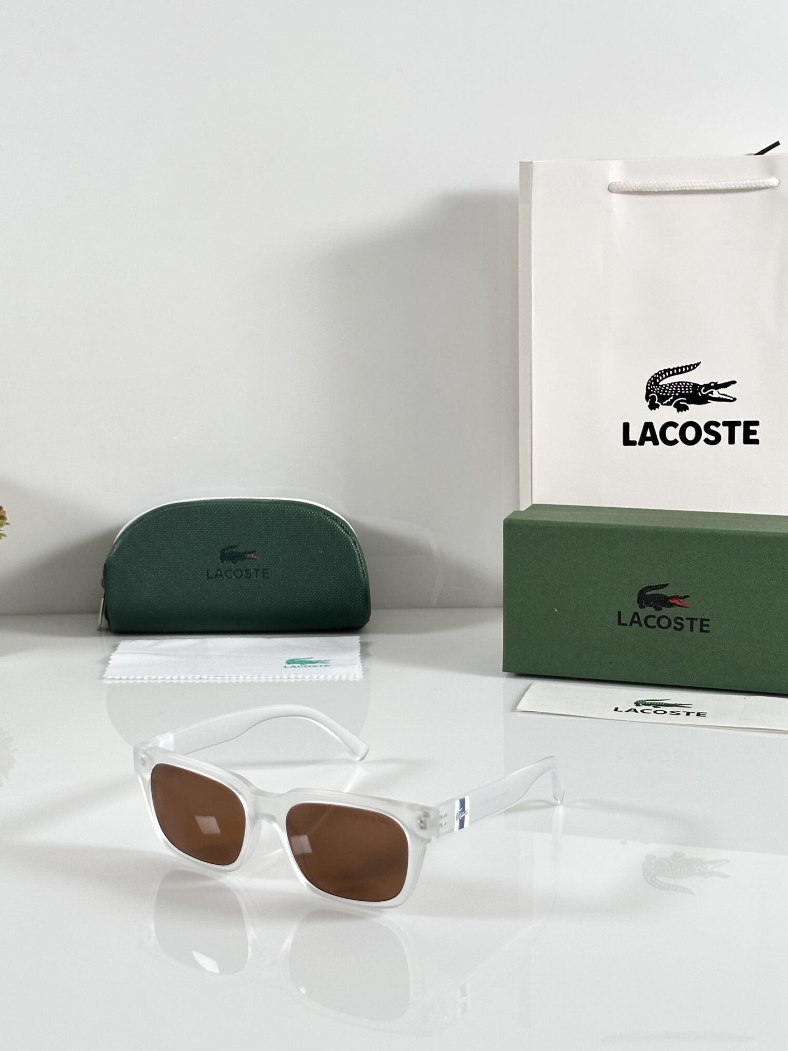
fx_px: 1851
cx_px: 308
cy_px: 448
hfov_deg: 24.0
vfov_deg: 31.6
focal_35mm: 61
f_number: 1.78
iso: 64
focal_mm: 6.86
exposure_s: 1/100
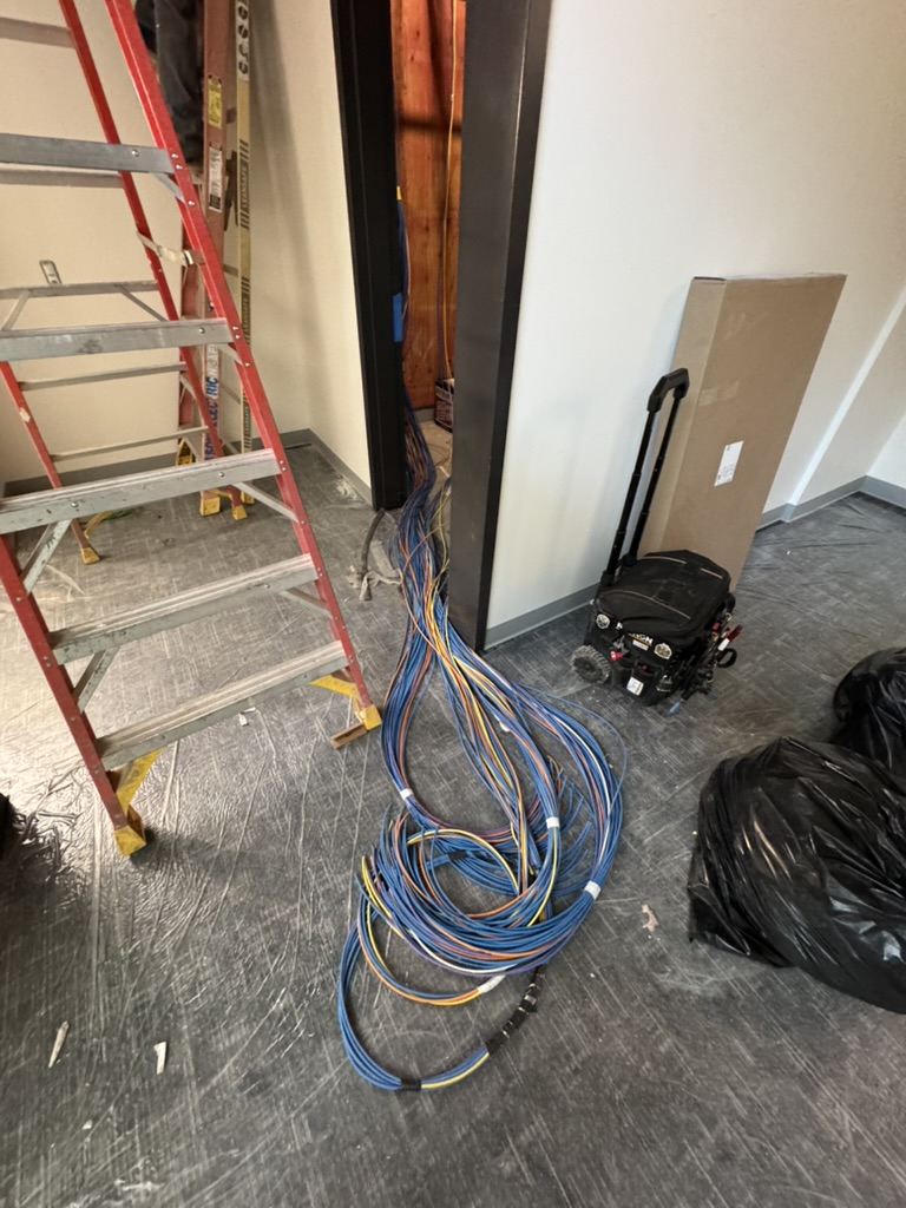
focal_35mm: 14
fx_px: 489
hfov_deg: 85.7
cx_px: 453
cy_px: 604
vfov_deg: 102.1
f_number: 2.2
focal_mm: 2.22
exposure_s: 1/60
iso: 800
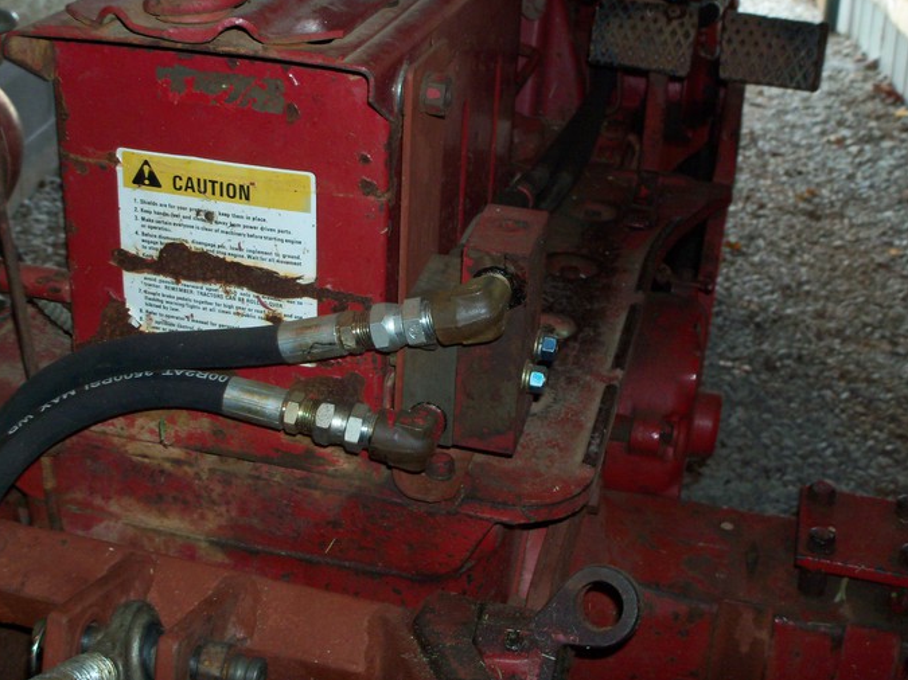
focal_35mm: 53
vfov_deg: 27.5
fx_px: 1390
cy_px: 337
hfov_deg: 36.2
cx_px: 451
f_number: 3.3
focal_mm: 9.3
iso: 100
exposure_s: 1/40
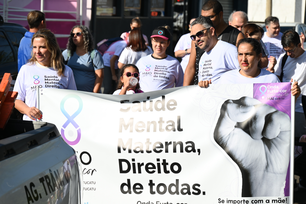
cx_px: 153
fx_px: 1020
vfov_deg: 11.4
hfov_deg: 17.1
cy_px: 102
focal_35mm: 120
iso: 100
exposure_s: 1/400
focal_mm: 120
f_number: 7.1
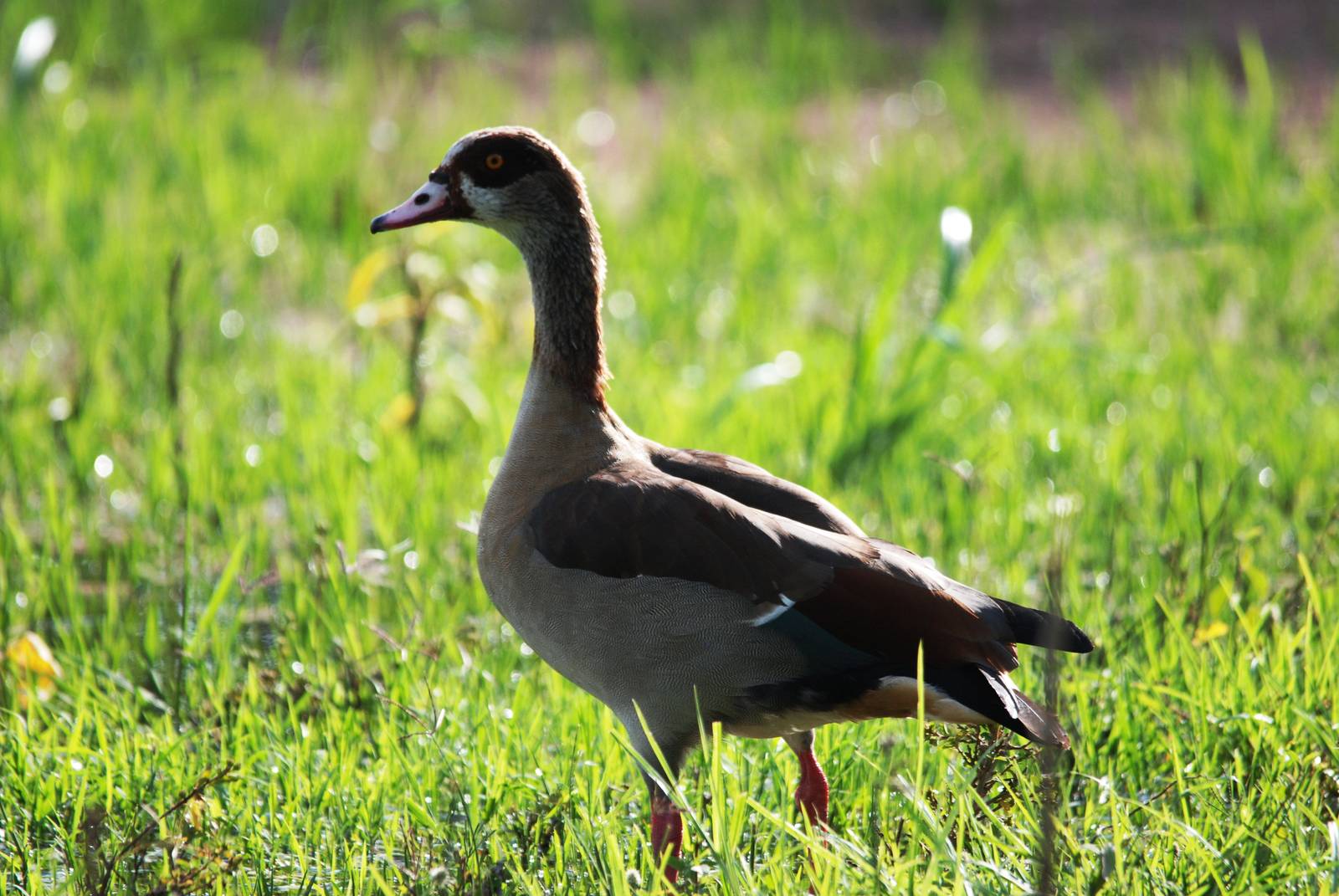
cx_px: 670
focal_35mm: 750
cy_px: 448
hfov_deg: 2.7
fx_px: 27929
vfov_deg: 1.8
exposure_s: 1/500
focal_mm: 500
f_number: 6.3
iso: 400
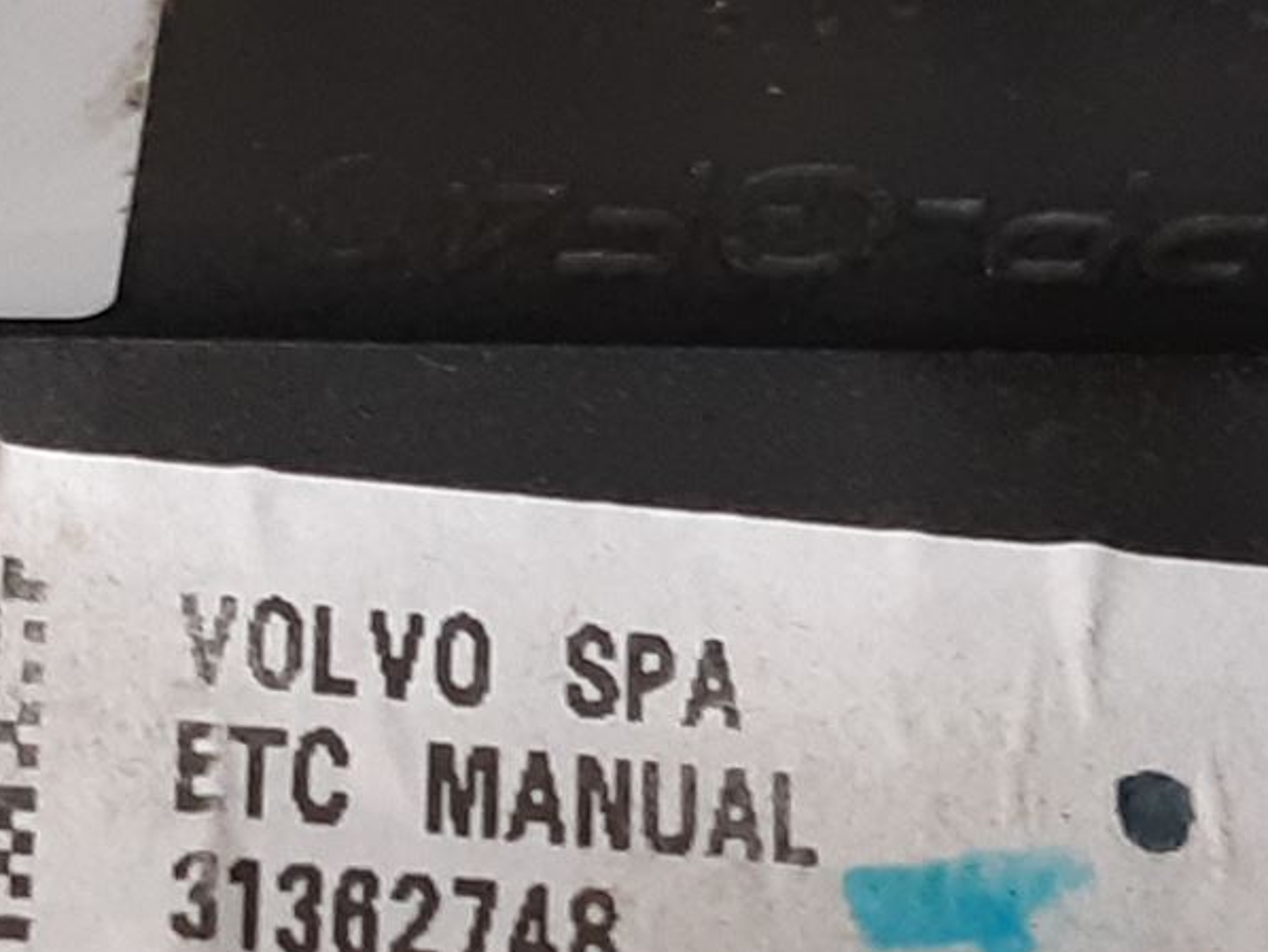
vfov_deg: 16.5
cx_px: 532
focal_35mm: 89
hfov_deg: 22.0
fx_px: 3261
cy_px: 710
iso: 200
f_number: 1.7
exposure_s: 1/33
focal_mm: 3.93
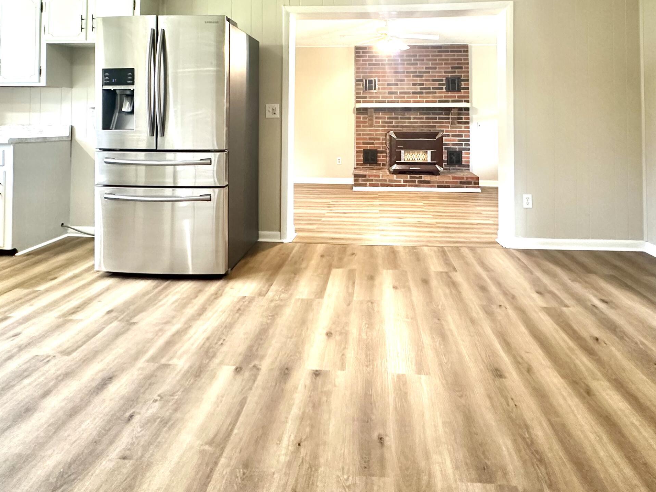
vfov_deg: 57.3
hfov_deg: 76.3
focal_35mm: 22
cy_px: 111
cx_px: 344
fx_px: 417
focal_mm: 2.22
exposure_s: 1/60
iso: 400
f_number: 2.2
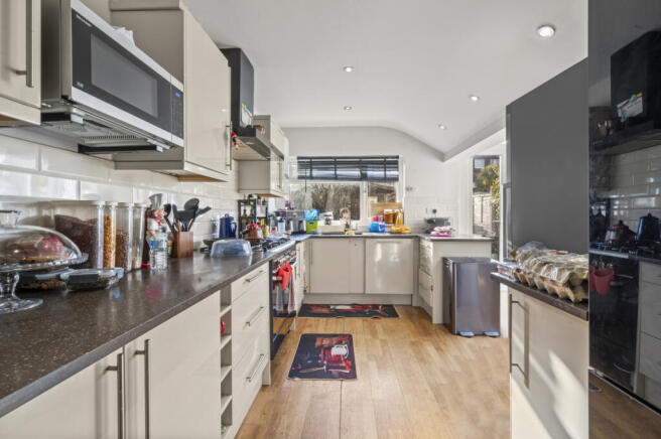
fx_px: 284
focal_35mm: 16
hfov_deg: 98.6
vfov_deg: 75.4
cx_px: 330
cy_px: 220
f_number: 16
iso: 250
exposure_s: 1/1.67
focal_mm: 15.5
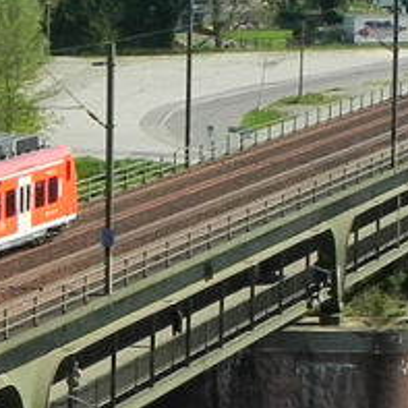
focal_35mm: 212
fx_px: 2827
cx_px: -476
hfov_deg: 7.8
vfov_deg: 8.3
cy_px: 263
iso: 160
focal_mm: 8.2
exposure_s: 1/500
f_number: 5.6
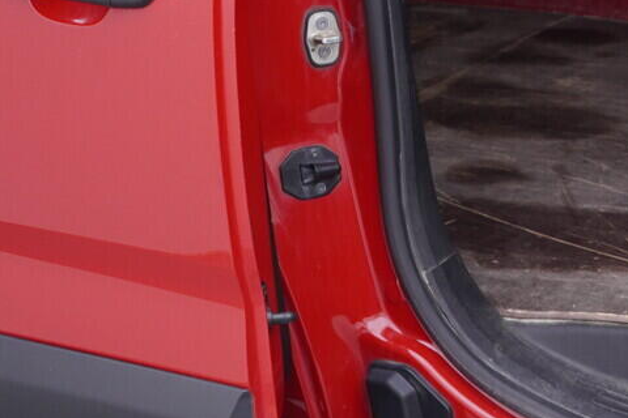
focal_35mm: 108
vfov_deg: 12.5
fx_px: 1884
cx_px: 835
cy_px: -37
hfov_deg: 17.6
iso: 125
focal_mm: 24
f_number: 2.8
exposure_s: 1/40
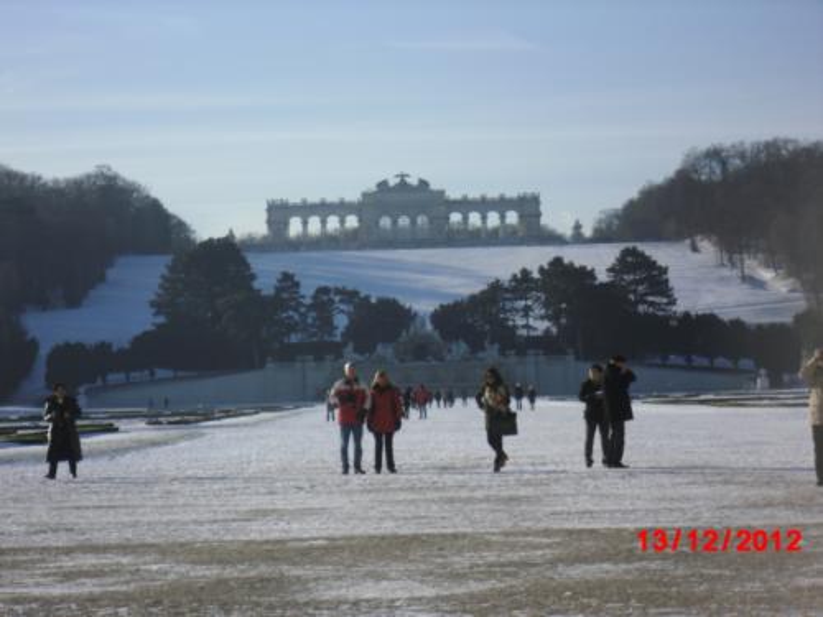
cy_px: 308
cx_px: 412
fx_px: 2568
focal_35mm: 108
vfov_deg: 13.7
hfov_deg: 18.2
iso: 64
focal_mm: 19.6
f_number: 5.9
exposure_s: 1/250
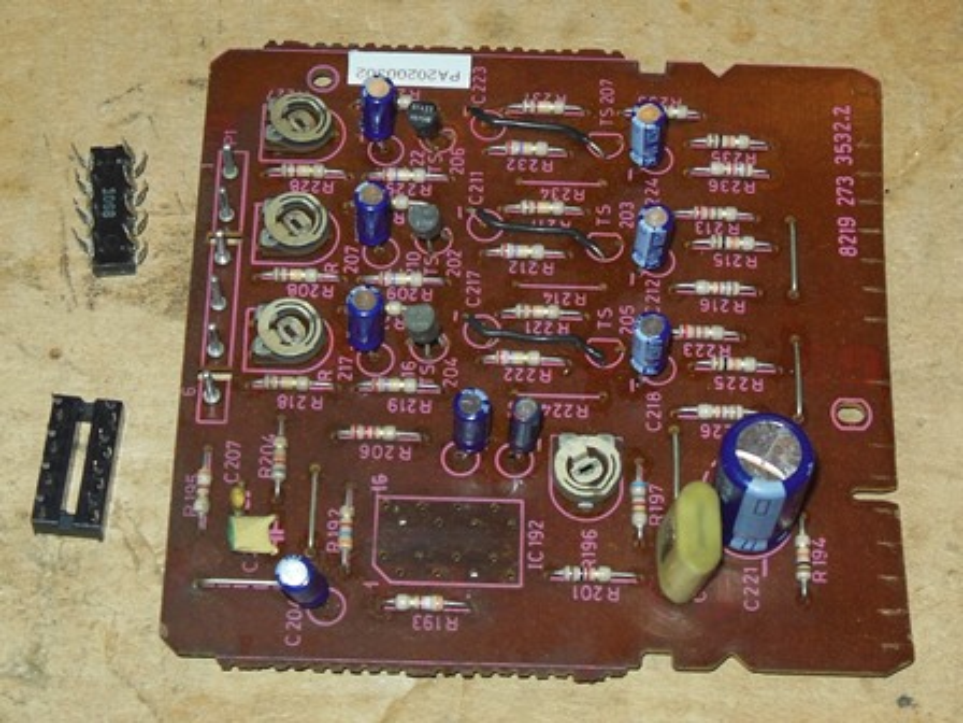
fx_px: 1391
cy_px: 362
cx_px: 482
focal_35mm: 50
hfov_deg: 38.2
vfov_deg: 29.1
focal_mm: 8.9
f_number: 4
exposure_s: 1/60
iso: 125
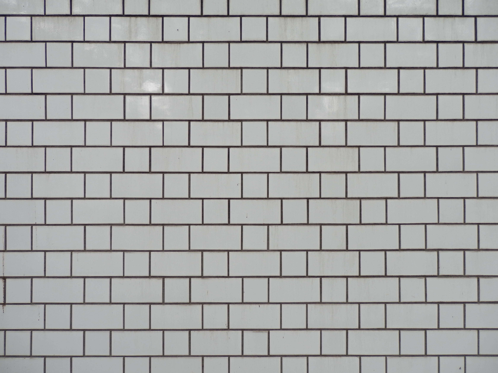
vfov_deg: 54.9
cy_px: 186
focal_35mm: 25
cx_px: 249
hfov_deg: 69.4
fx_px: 360
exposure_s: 1/80
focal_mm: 4.5
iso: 80
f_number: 3
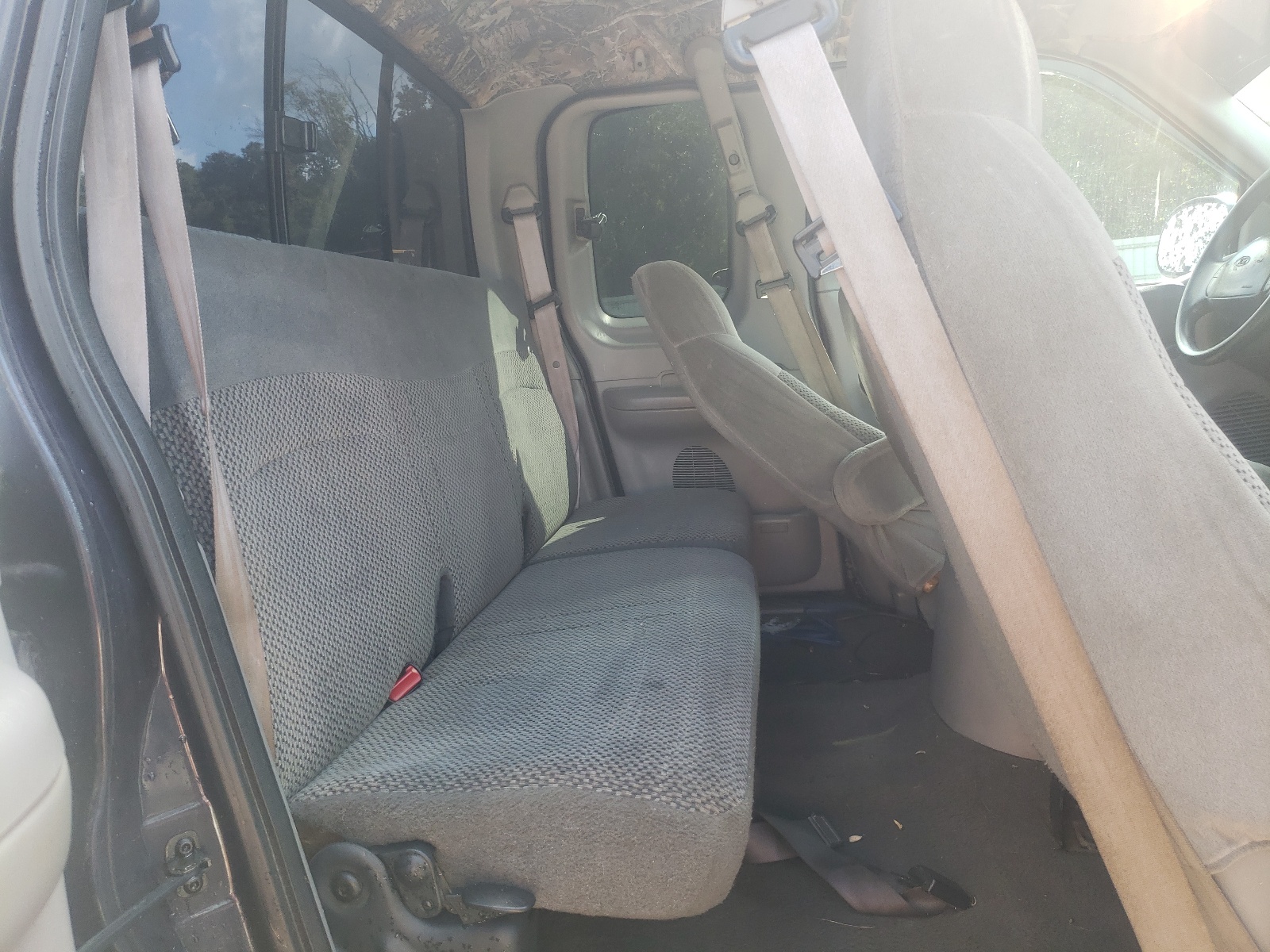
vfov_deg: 53.1
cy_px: 476
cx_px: 635
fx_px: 954
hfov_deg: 67.3
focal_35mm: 26
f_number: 1.5
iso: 50
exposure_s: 1/127
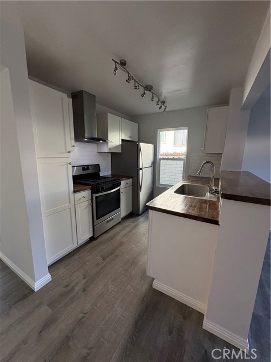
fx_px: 146
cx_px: 136
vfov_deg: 102.1
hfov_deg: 85.7
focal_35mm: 14
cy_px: 181
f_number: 2.2
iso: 250
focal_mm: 2.22
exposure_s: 1/120
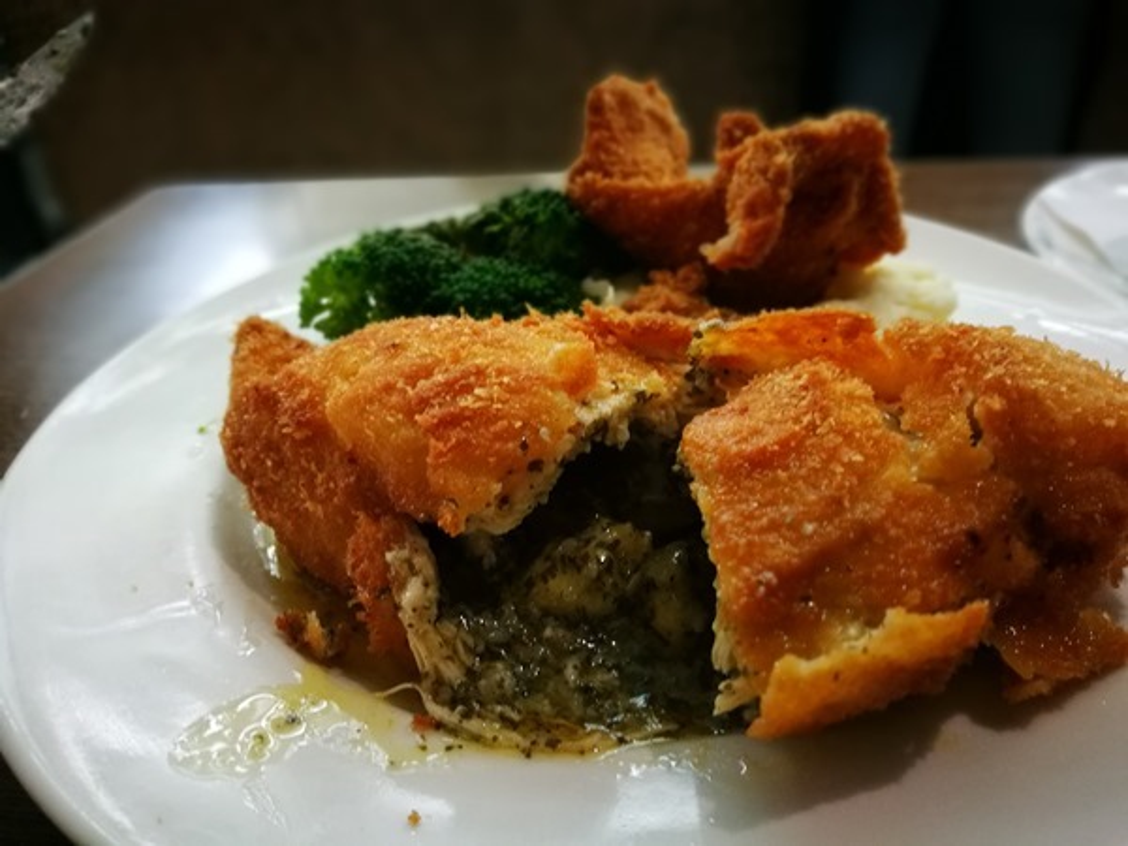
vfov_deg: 51.4
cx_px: 564
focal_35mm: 27
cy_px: 423
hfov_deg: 65.3
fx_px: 880
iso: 400
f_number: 4
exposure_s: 1/24
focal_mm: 4.5
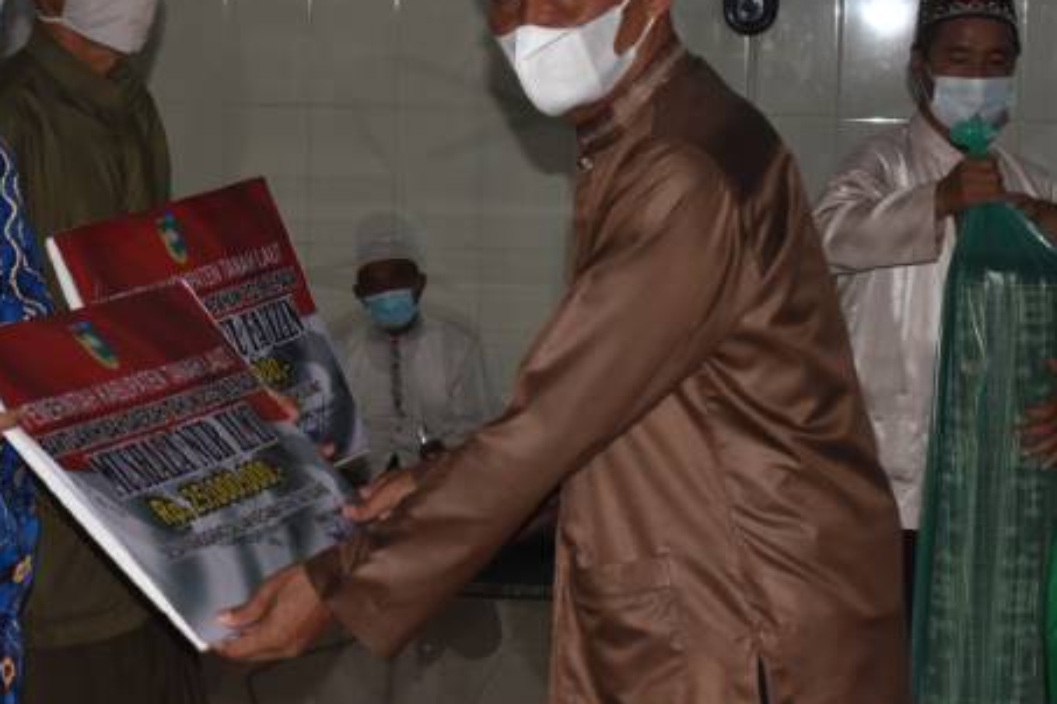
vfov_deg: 11.7
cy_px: 223
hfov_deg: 17.5
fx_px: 3426
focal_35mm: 117
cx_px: 315
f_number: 8
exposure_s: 1/100
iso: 800
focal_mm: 55
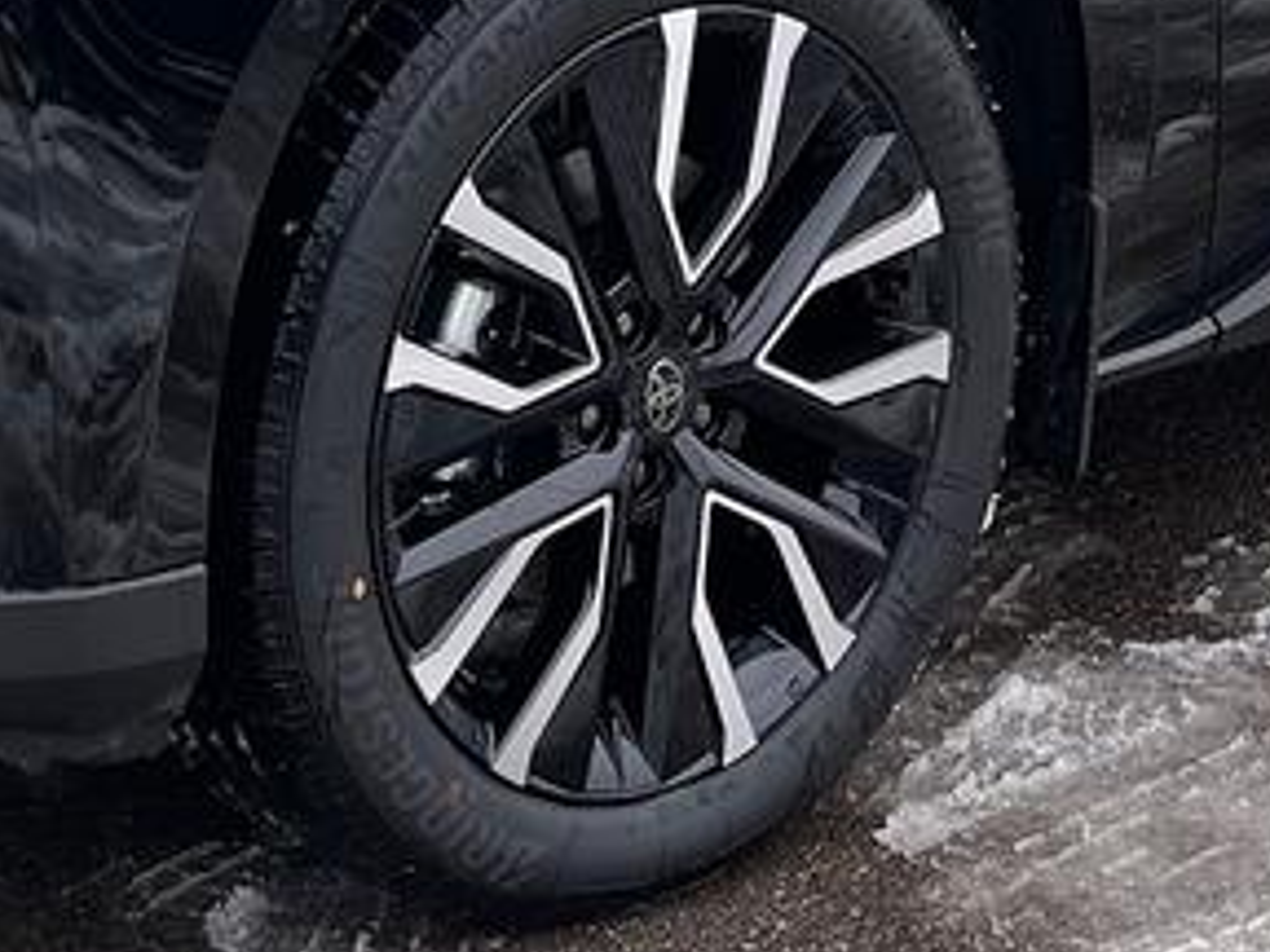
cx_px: 485
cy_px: -881
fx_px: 4072
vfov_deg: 12.0
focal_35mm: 111
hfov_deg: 17.7
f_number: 1.6
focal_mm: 5.1
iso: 32
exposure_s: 1/167
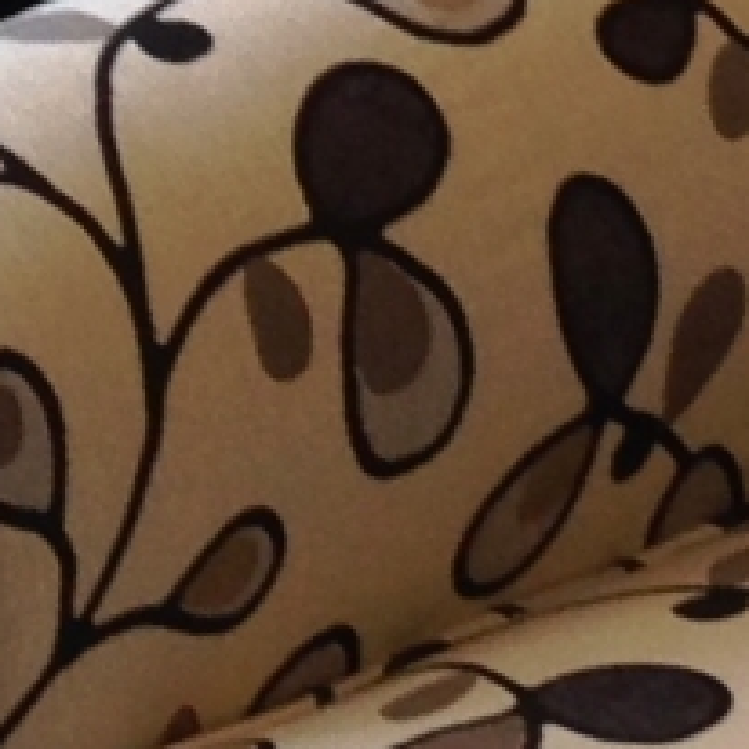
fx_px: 7124
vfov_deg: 5.8
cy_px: -1149
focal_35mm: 291
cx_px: -345
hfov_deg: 6.0
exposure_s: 1/22
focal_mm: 4.12
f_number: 2.4
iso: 50
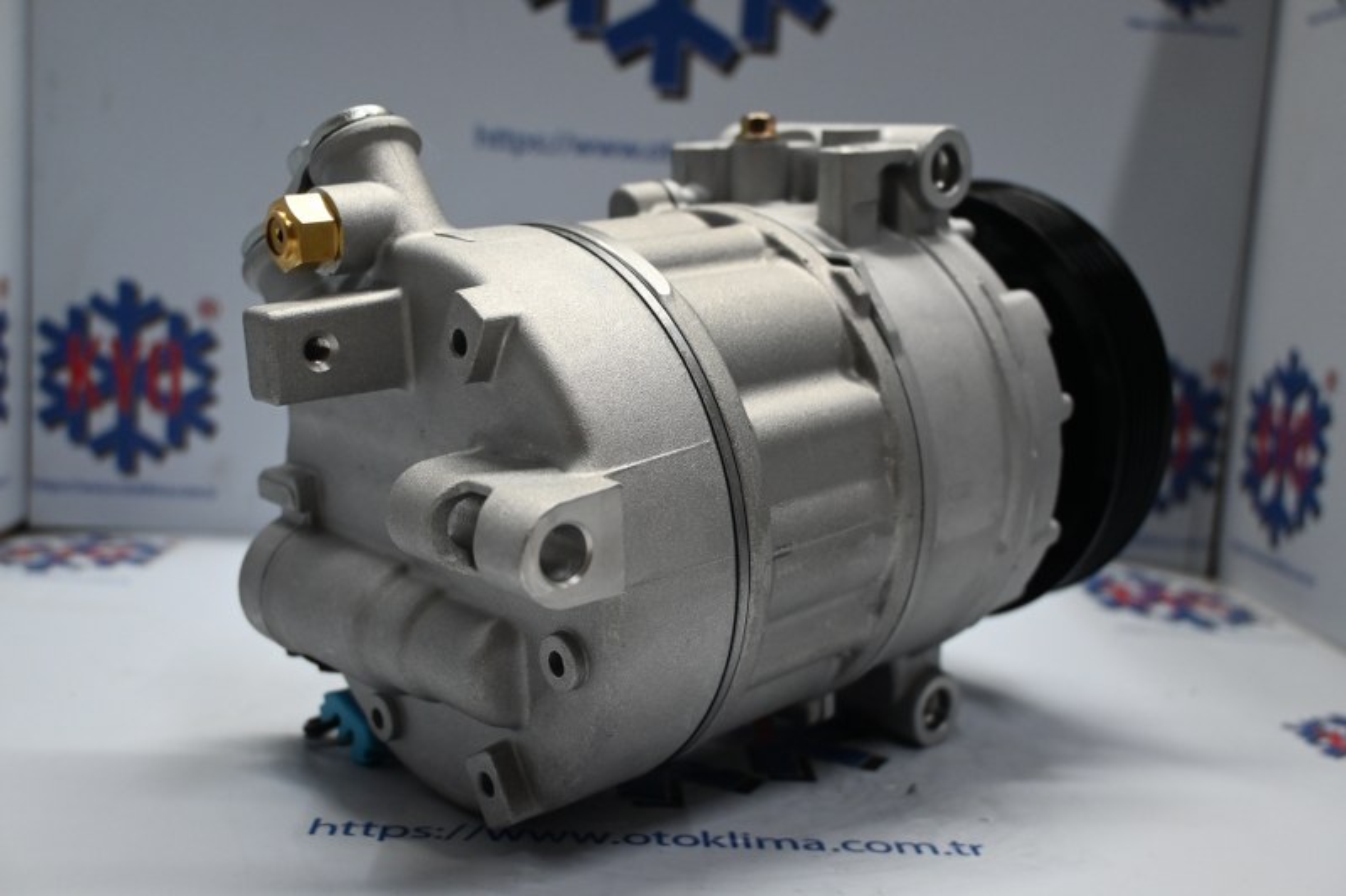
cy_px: 448
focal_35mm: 38
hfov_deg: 51.3
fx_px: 1402
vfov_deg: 35.5
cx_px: 673
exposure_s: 1/125
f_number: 4.2
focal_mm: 25
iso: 900
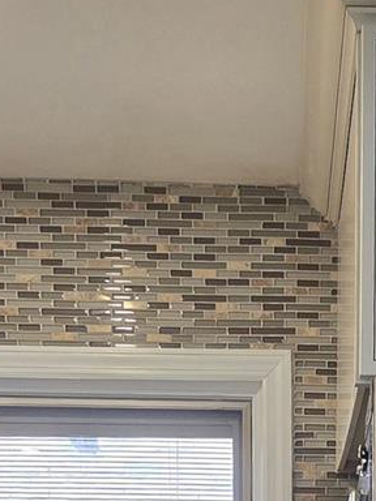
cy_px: 802
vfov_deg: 25.0
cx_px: 299
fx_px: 753
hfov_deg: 27.5
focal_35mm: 52
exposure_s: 1/60.2
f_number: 2.2
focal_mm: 2.2
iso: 80
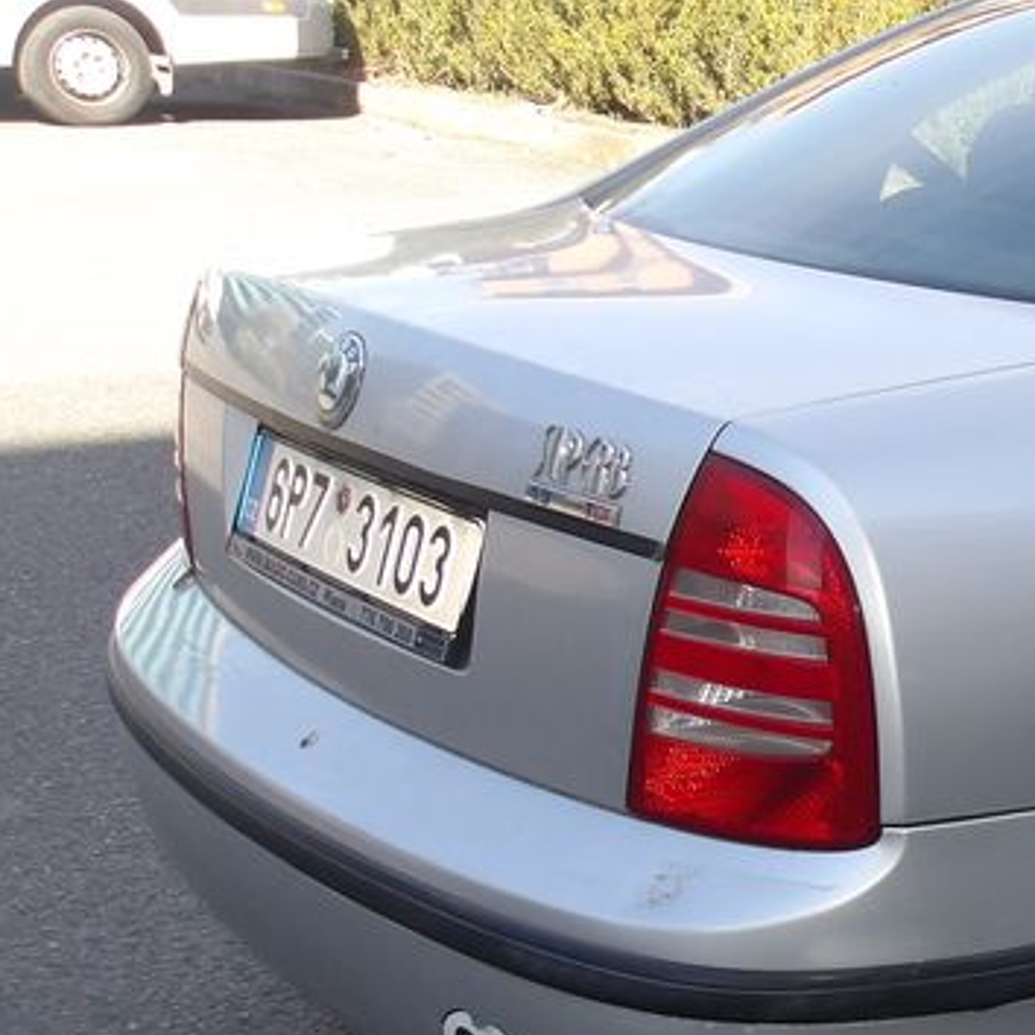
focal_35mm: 69
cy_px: 655
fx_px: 2334
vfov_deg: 24.9
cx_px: 1441
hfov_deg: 21.8
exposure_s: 1/327
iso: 100
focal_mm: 4.9
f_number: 3
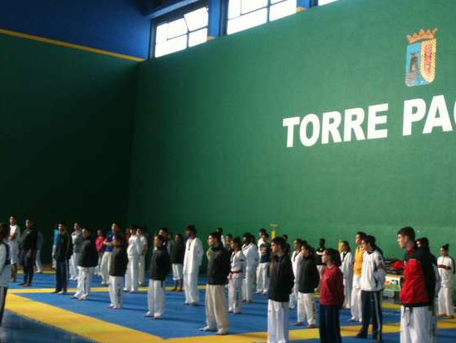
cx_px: 329
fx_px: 672
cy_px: 171
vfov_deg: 28.6
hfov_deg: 36.8
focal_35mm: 51
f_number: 2.8
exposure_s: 1/40
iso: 80
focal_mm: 3.85
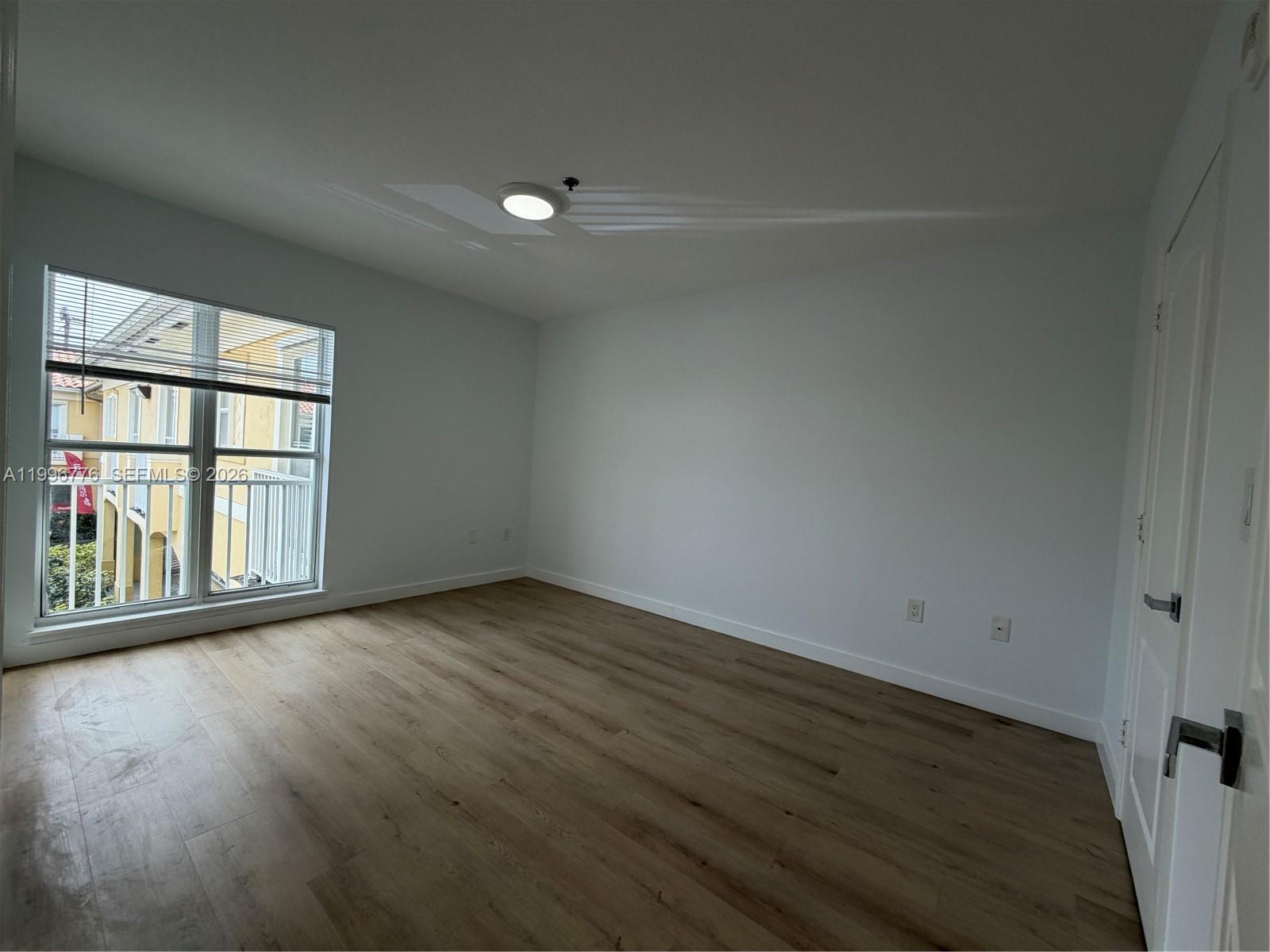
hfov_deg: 102.1
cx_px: 635
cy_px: 476
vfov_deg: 85.7
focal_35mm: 14
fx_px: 514
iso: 50
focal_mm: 2.22
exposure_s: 1/194
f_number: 2.2
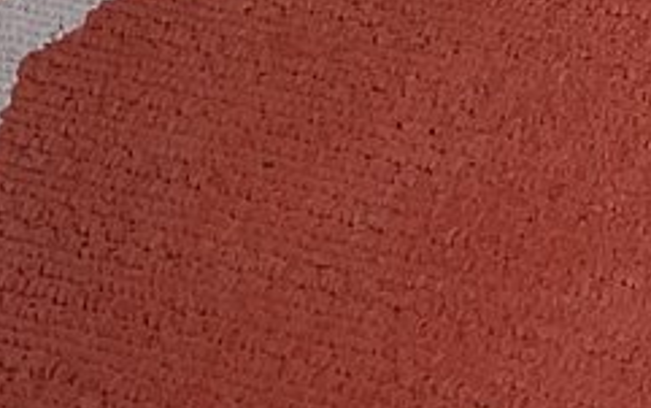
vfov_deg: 6.6
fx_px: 3427
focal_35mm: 193
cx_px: 1595
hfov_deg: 9.6
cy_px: -401
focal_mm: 3
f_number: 1.8
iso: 25
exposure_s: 1/120
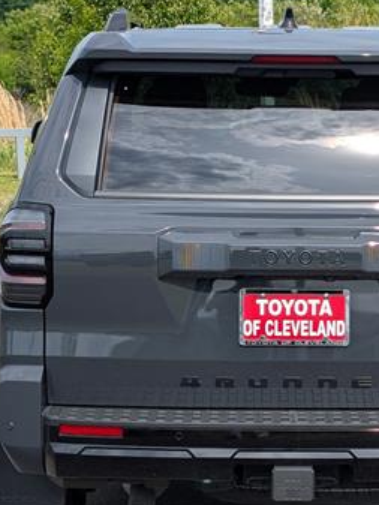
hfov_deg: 15.9
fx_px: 1357
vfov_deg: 21.1
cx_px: 264
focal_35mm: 93
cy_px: 297
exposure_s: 1/1429
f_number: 1.68
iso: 23
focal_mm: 6.9
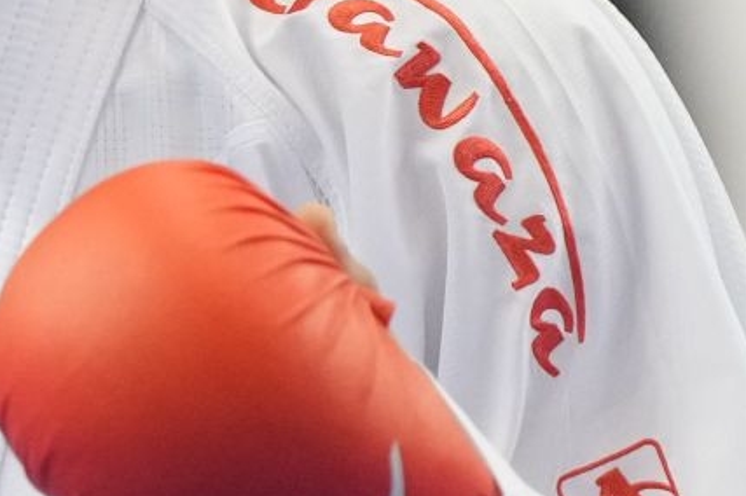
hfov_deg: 1.8
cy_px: -307
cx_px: -274
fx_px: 23853
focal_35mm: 1152
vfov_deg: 1.2
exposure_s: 1/1000
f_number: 2.8
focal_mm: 182
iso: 3200
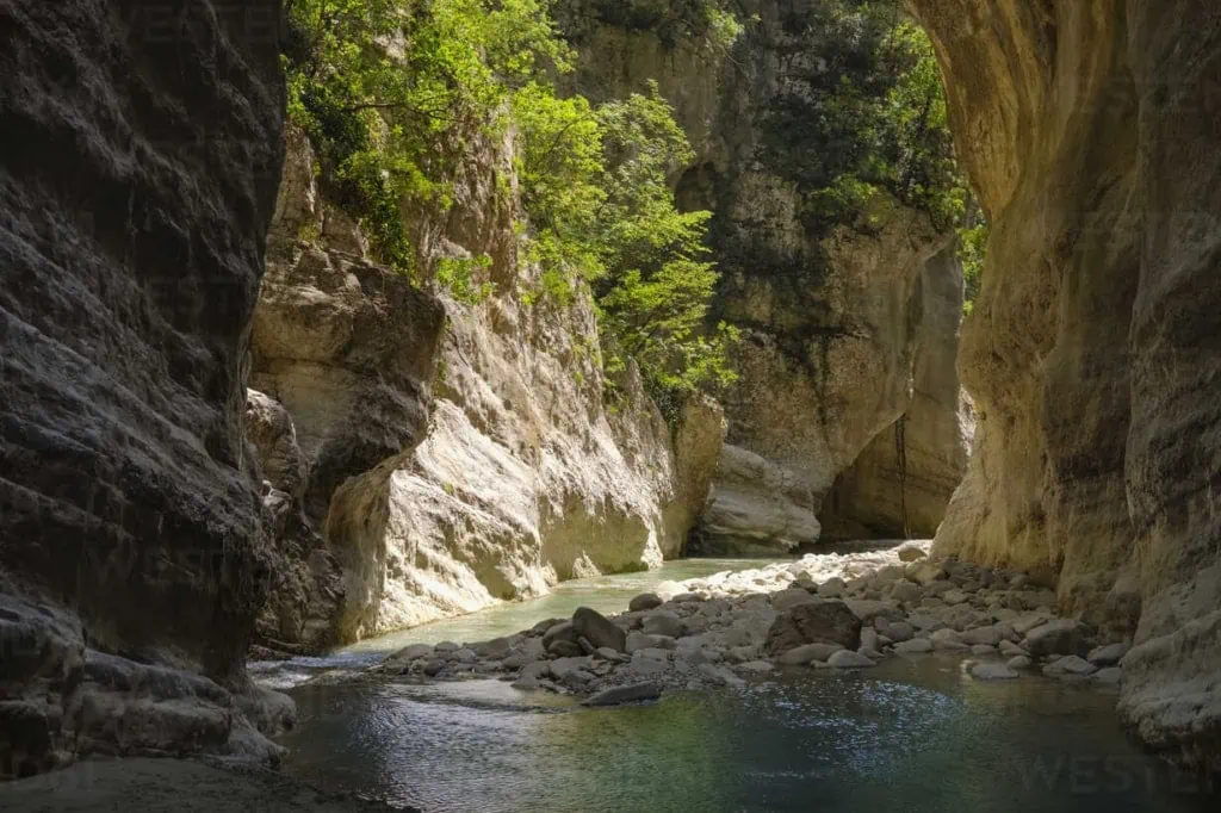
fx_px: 1797
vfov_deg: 25.5
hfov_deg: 37.5
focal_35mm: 53
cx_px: 610
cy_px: 406
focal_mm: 35
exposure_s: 1/210
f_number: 7.1
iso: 200
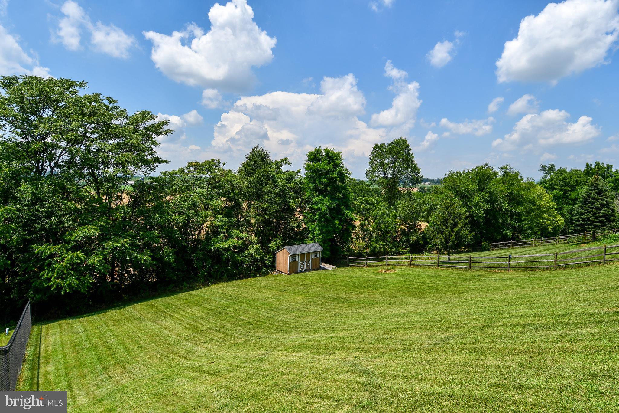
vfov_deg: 67.4
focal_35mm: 18
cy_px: 206
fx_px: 309
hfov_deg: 90.0
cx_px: 310
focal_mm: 12
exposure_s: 1/320
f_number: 9
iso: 100
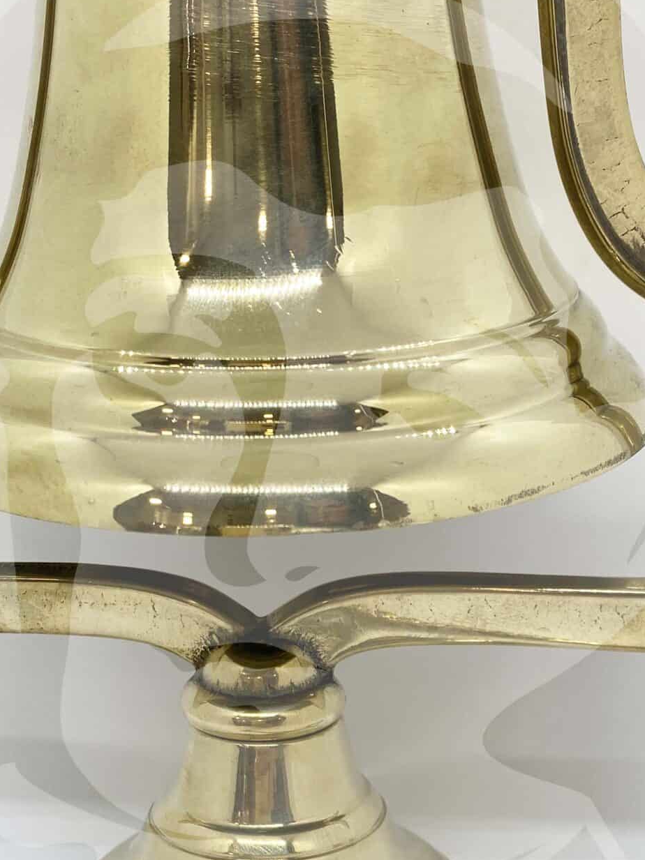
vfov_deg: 34.1
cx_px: 345
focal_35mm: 54
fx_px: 1342
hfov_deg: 27.0
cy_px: 729
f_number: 1.8
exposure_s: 1/123
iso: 32
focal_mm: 4.25
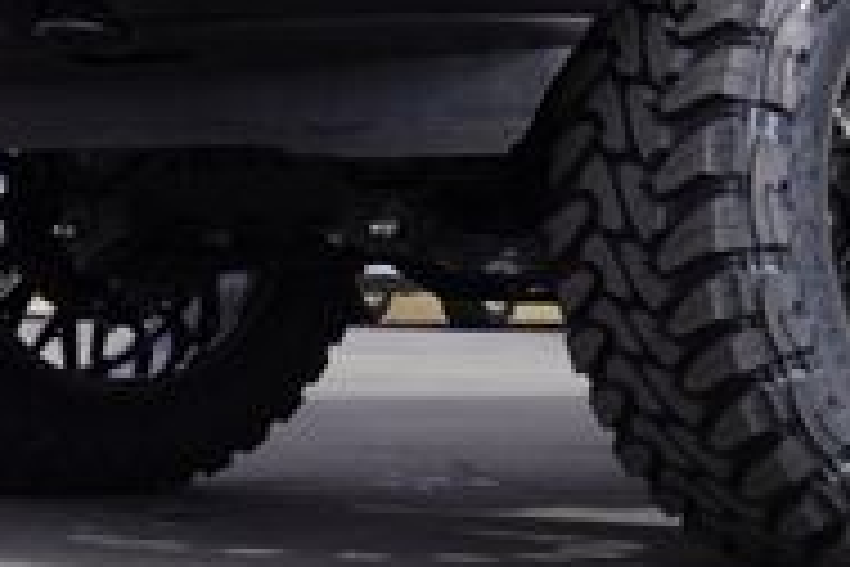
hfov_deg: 16.2
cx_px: 967
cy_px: -216
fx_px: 2880
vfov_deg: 10.9
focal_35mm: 122
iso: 100
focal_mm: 24
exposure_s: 1/100
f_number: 8
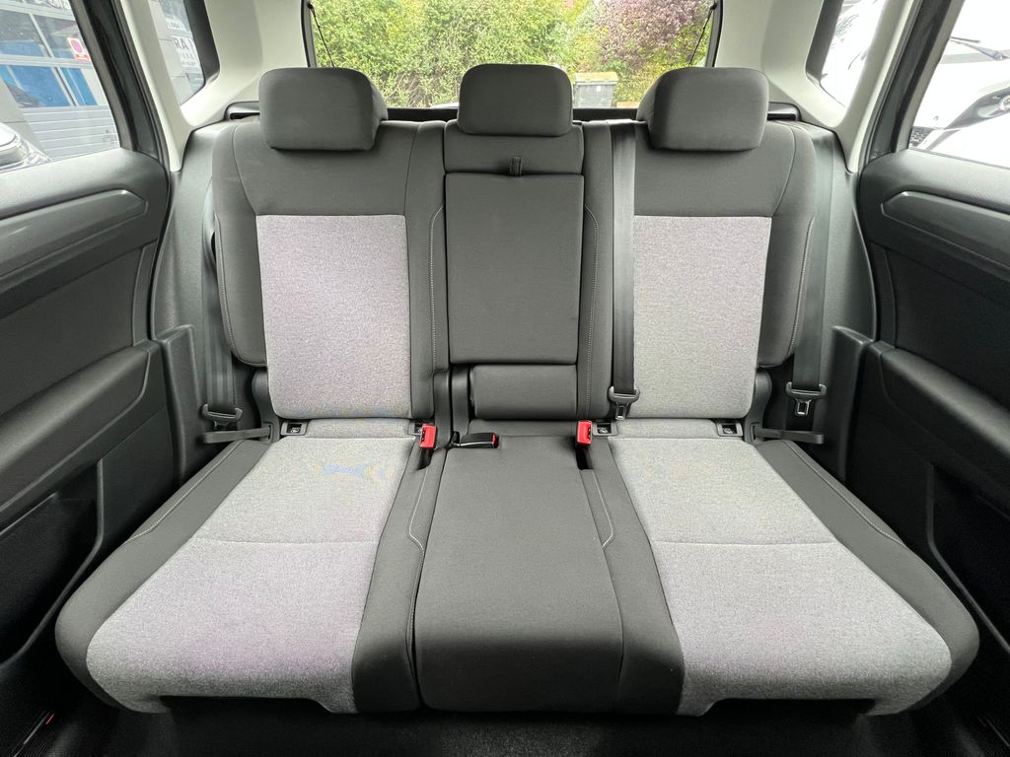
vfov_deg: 89.9
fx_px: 379
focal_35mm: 13
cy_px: 378
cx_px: 505
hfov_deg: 106.2
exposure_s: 1/71
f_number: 1.8
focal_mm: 1.57
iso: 250
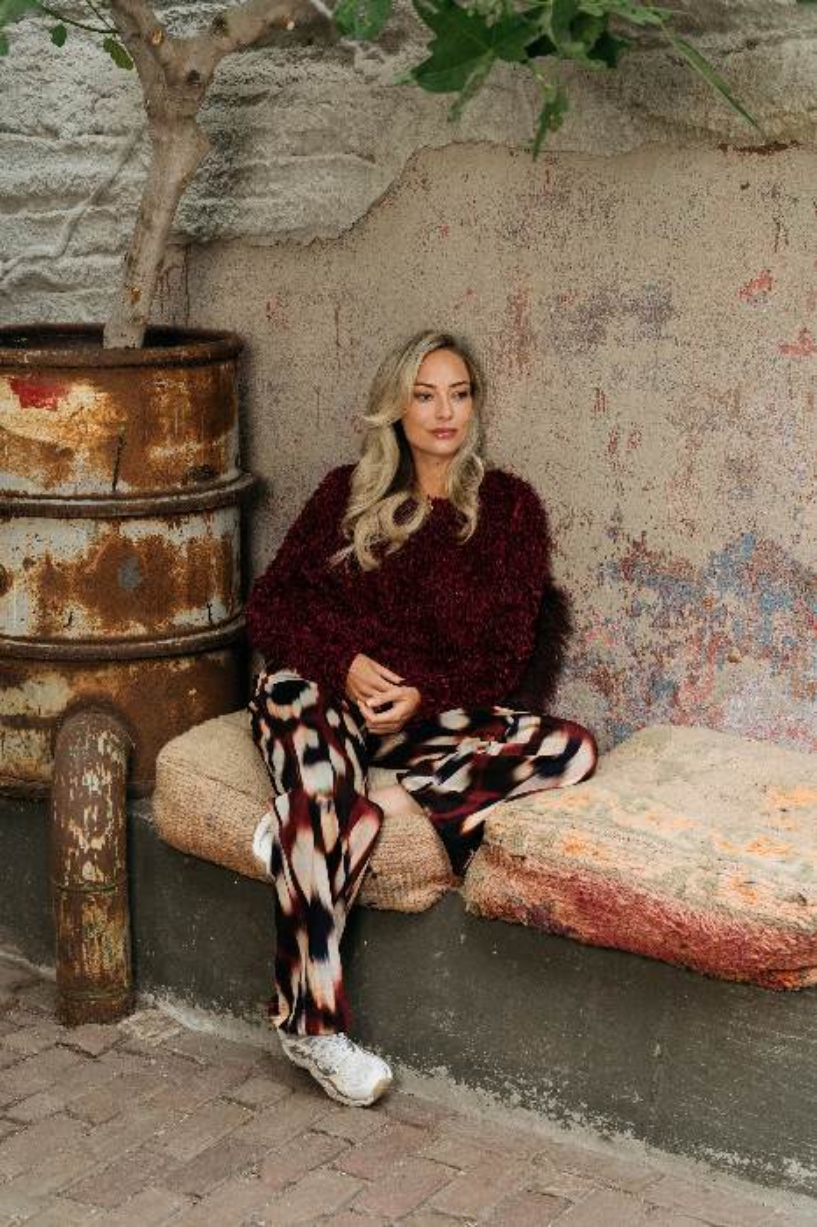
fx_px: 1976
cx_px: 408
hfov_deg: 23.4
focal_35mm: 58
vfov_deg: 34.5
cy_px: 614
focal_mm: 58
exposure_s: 1/200
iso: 640
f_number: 4.5
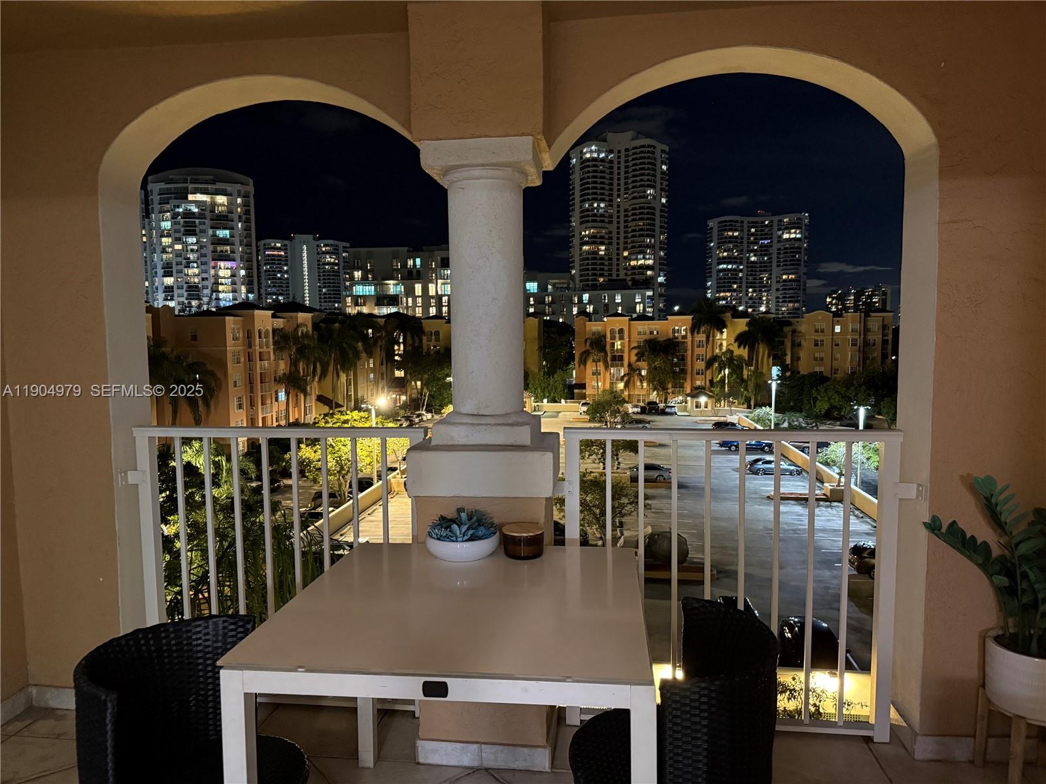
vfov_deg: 56.8
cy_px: 392
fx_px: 725
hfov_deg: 71.6
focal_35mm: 24
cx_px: 523
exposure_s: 1/30
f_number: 1.78
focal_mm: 6.76
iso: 1000
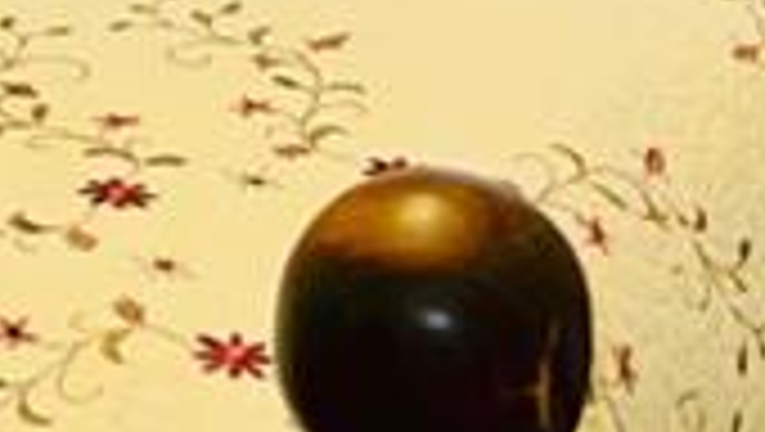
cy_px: -688
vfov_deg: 4.7
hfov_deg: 8.5
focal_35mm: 250
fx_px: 5076
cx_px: -137
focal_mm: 5.7
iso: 32
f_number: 1.5
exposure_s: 1/30
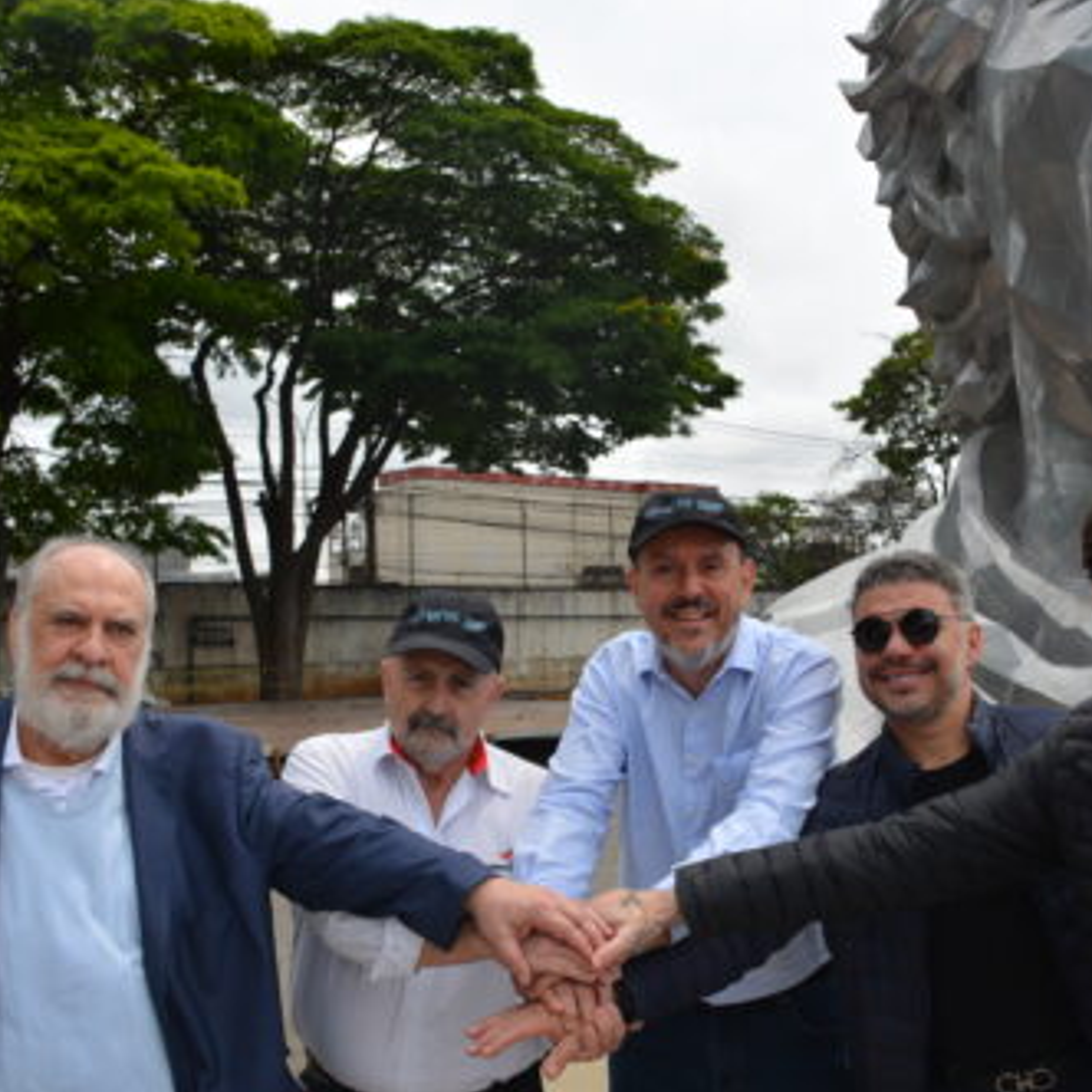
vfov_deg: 38.3
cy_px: 561
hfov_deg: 38.3
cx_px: 632
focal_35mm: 44
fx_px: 1570
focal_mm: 22
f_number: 9
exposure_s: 1/320
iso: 100
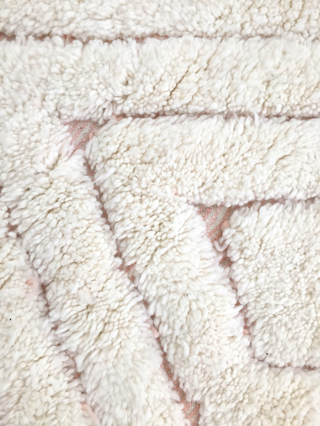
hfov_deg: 48.2
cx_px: 160
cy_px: 213
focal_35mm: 29
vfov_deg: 61.7
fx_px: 357
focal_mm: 4.15
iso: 32
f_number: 2.2
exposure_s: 1/33
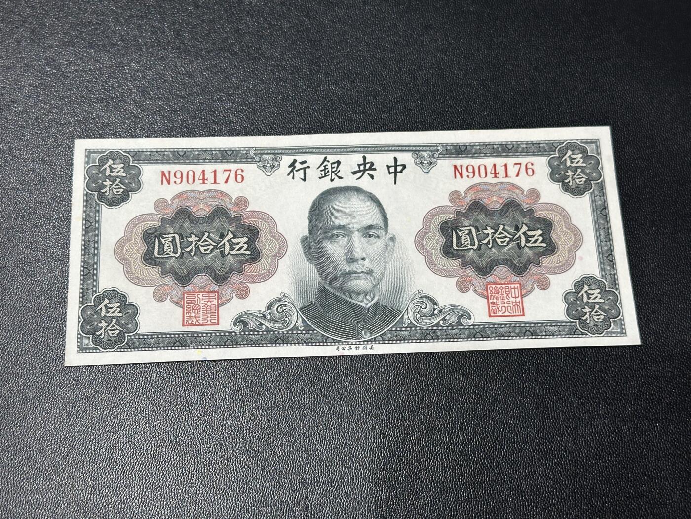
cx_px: 346
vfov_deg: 30.3
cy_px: 260
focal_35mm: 48
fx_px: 958
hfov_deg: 39.7
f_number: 1.78
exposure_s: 1/50
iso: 100
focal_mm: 6.86
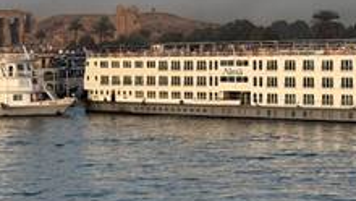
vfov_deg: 10.6
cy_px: 75
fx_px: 1077
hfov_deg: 18.5
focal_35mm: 114
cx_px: 39
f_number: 1.78
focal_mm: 6.76
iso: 64
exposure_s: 1/888
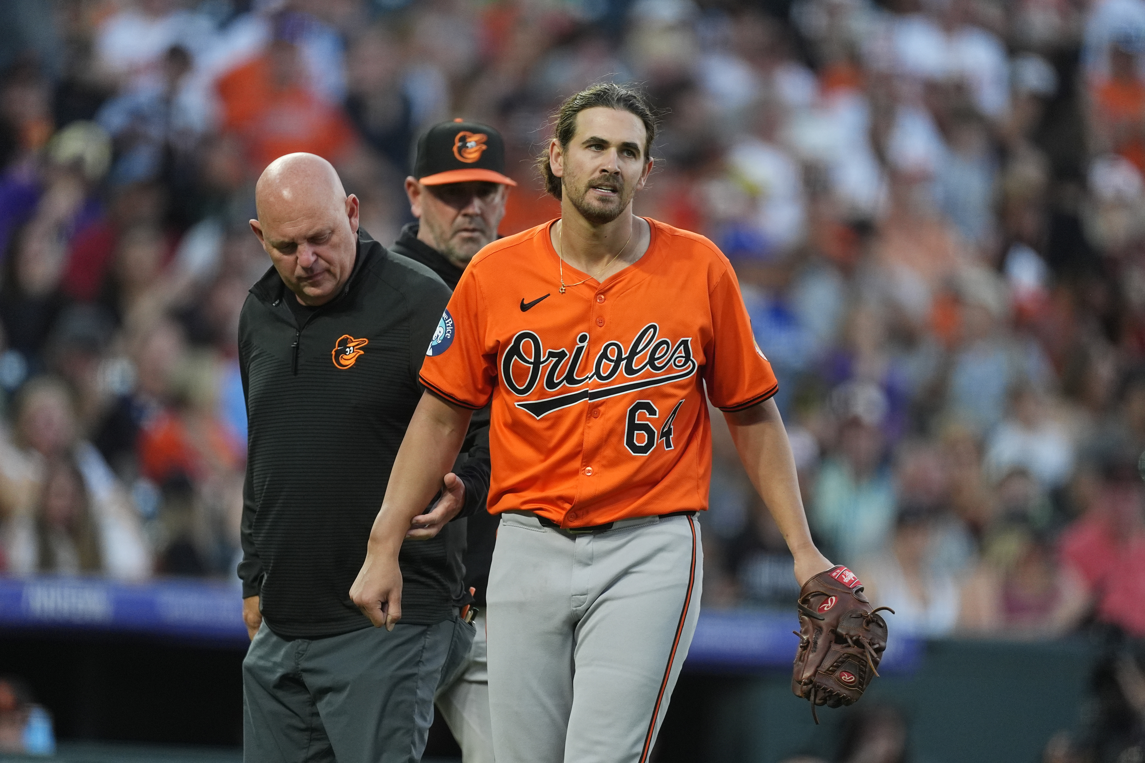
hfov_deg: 3.4
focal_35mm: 600
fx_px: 19082
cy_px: 382
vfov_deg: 2.3
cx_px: 572
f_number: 4
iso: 2000
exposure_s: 1/1250
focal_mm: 600
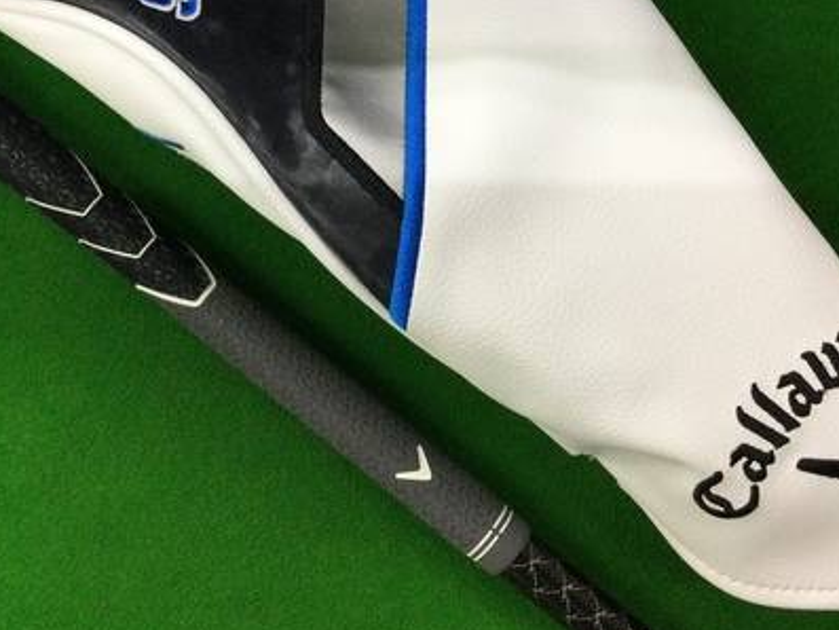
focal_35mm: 50
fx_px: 1212
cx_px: 380
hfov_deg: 38.1
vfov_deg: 29.0
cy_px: 218
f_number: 2.4
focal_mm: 3.3
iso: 40
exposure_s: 1/30
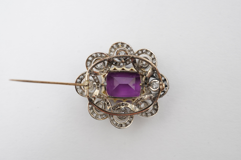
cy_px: 80
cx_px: 120
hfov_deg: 43.6
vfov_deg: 29.9
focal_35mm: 45
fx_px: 301
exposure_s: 1/125
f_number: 18
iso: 640
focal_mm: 30
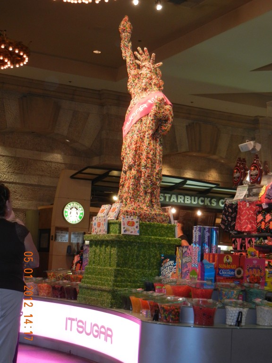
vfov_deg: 28.6
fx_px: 712
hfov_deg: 21.6
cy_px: 182
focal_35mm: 68
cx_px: 136
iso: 400
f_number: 4.1
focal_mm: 12.2
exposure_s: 1/30
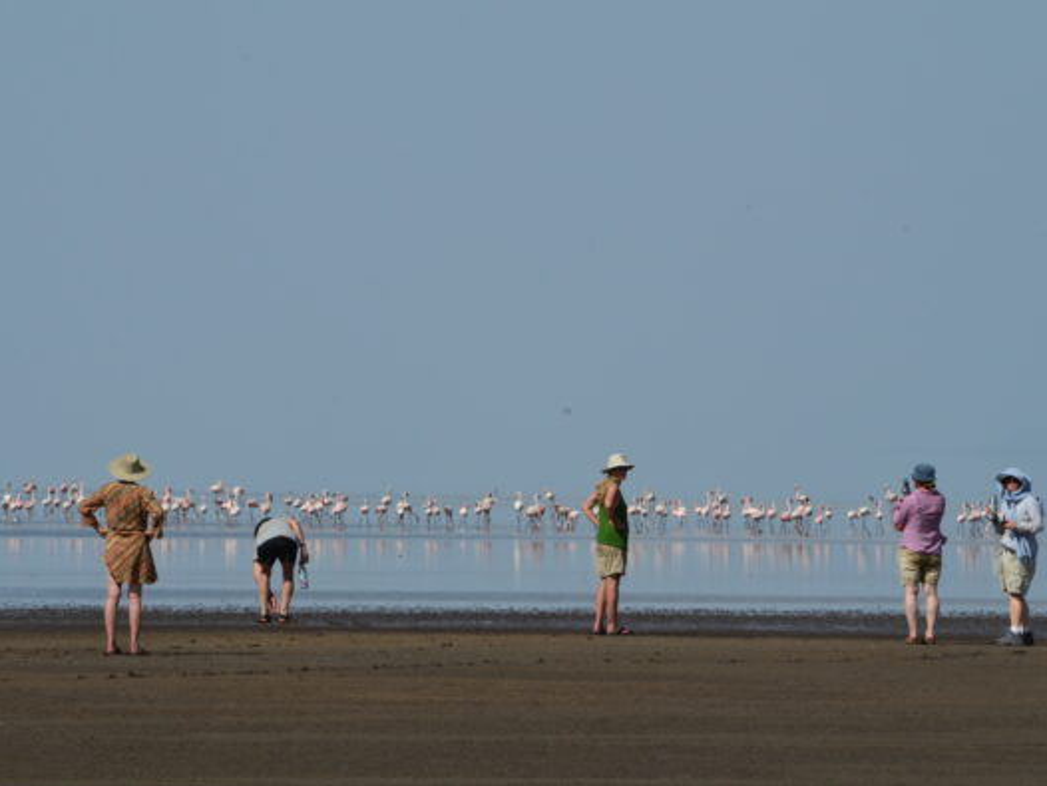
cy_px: 393
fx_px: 14888
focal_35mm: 492
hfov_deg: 4.0
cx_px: 531
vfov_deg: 3.0
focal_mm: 300
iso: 250
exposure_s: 1/320
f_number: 20
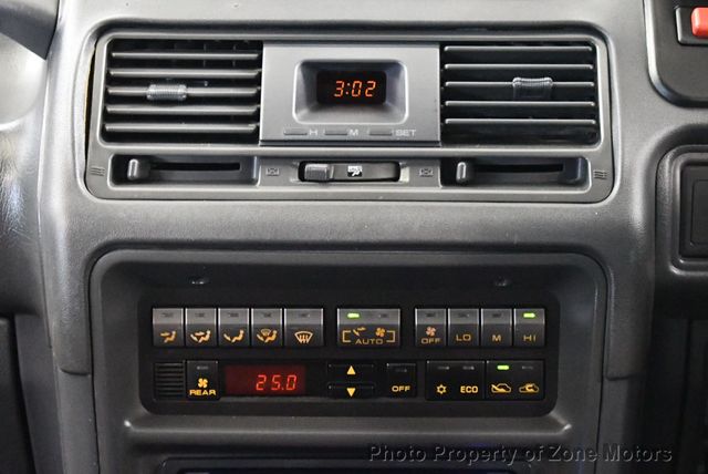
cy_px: 237
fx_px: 2165
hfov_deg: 18.6
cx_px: 354
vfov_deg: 12.5
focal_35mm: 110
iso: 12800
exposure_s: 1/60
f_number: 5.6
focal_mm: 55
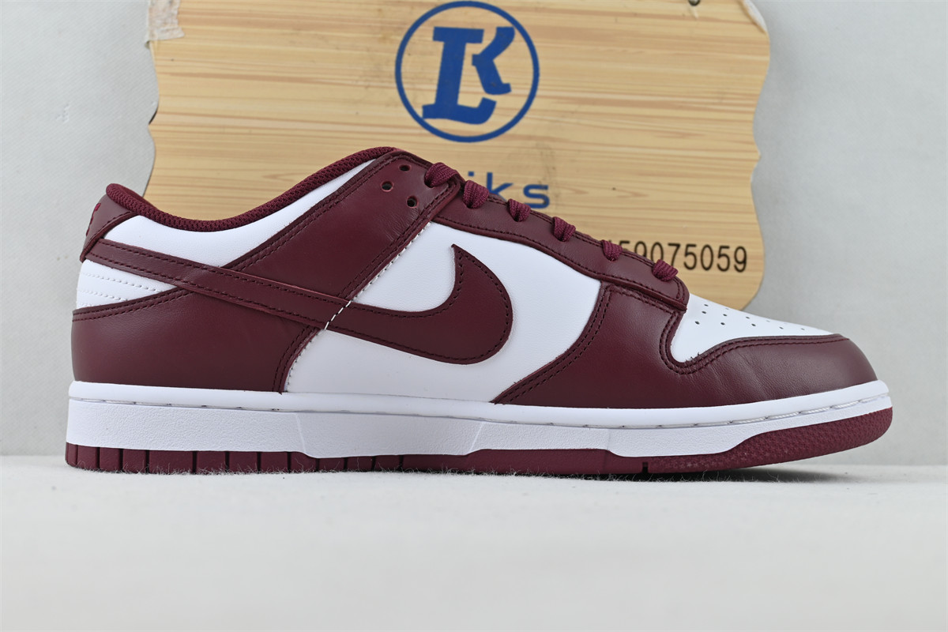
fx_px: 1303
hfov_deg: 40.0
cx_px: 474
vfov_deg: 27.3
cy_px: 316
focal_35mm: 50
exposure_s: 1/60
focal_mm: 33
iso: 100
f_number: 5
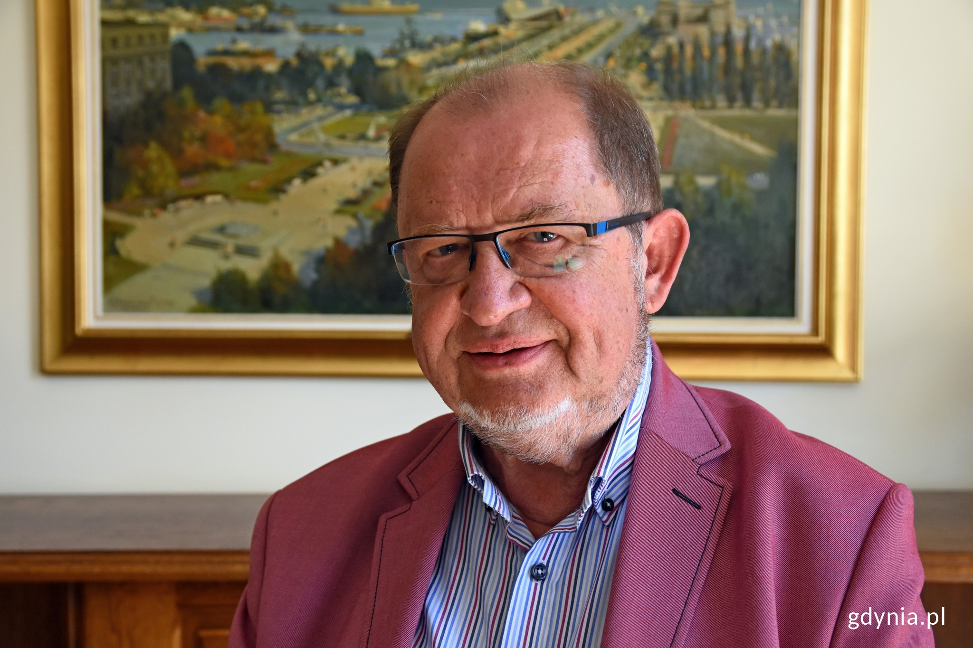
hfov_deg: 42.3
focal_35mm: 46
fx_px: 1257
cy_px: 324
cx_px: 486
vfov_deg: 28.9
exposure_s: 1/400
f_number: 4
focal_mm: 31
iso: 1000
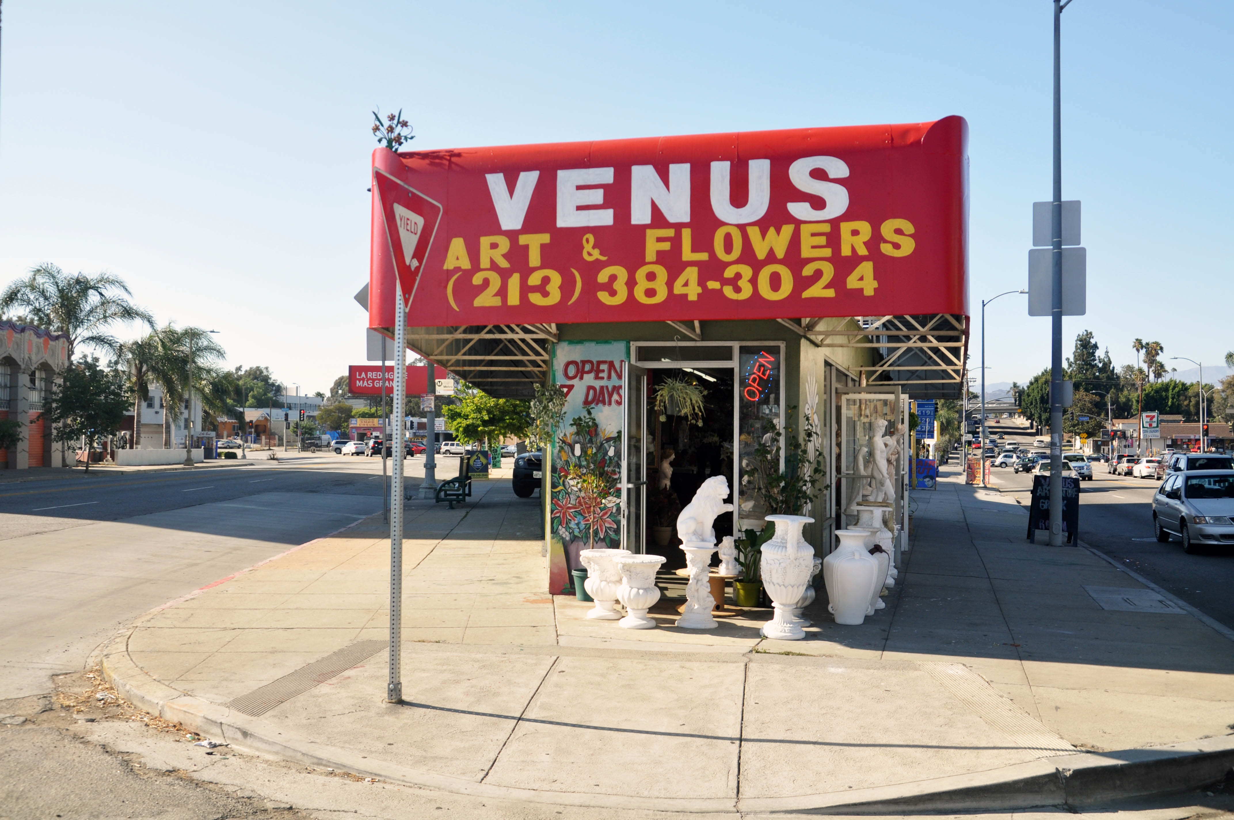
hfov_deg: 64.6
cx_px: 617
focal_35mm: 28
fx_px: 976
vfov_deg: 45.6
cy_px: 410
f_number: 4.8
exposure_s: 1/200
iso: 200
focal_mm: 19
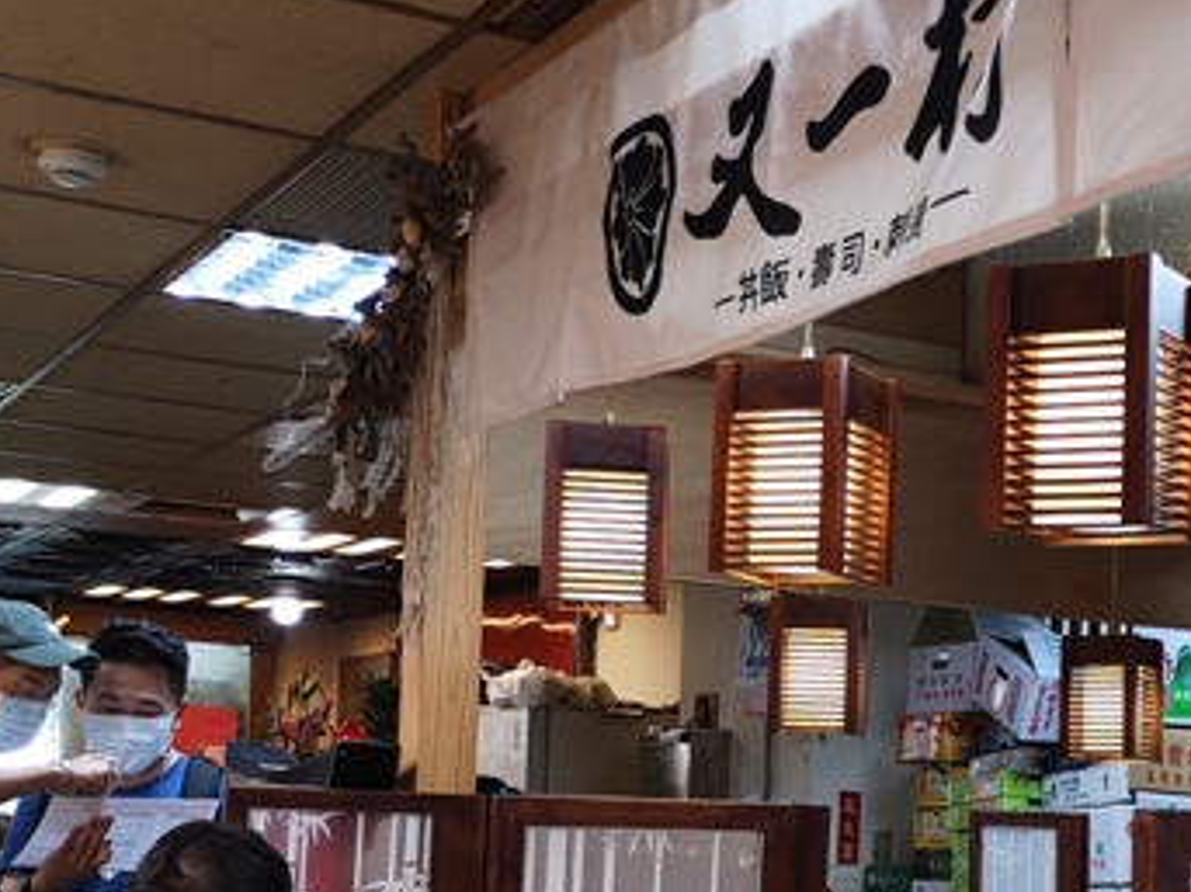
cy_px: 753
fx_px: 2167
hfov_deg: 30.0
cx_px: 962
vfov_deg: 22.8
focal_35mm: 63
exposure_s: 1/60
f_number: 1.8
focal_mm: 3.95
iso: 125
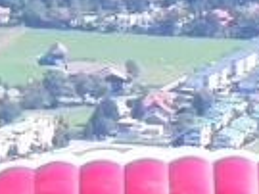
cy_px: 536
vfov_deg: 1.8
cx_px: -244
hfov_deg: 2.4
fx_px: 6107
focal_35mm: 817
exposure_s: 1/250
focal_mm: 23.1
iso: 64
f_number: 3.3
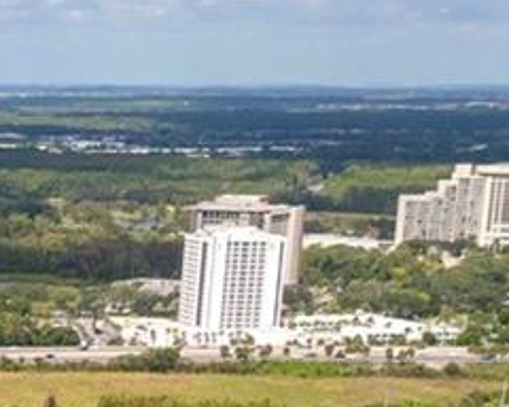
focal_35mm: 156
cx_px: -698
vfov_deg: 9.3
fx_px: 2350
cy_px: 783
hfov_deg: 10.6
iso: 110
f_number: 2.8
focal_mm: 12.29
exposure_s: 1/2500
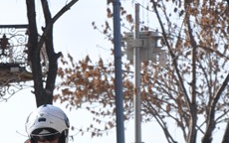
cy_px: 185
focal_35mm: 453
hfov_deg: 4.6
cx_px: -59
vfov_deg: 2.9
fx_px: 2831
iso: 500
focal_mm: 105
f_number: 7.1
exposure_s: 1/800
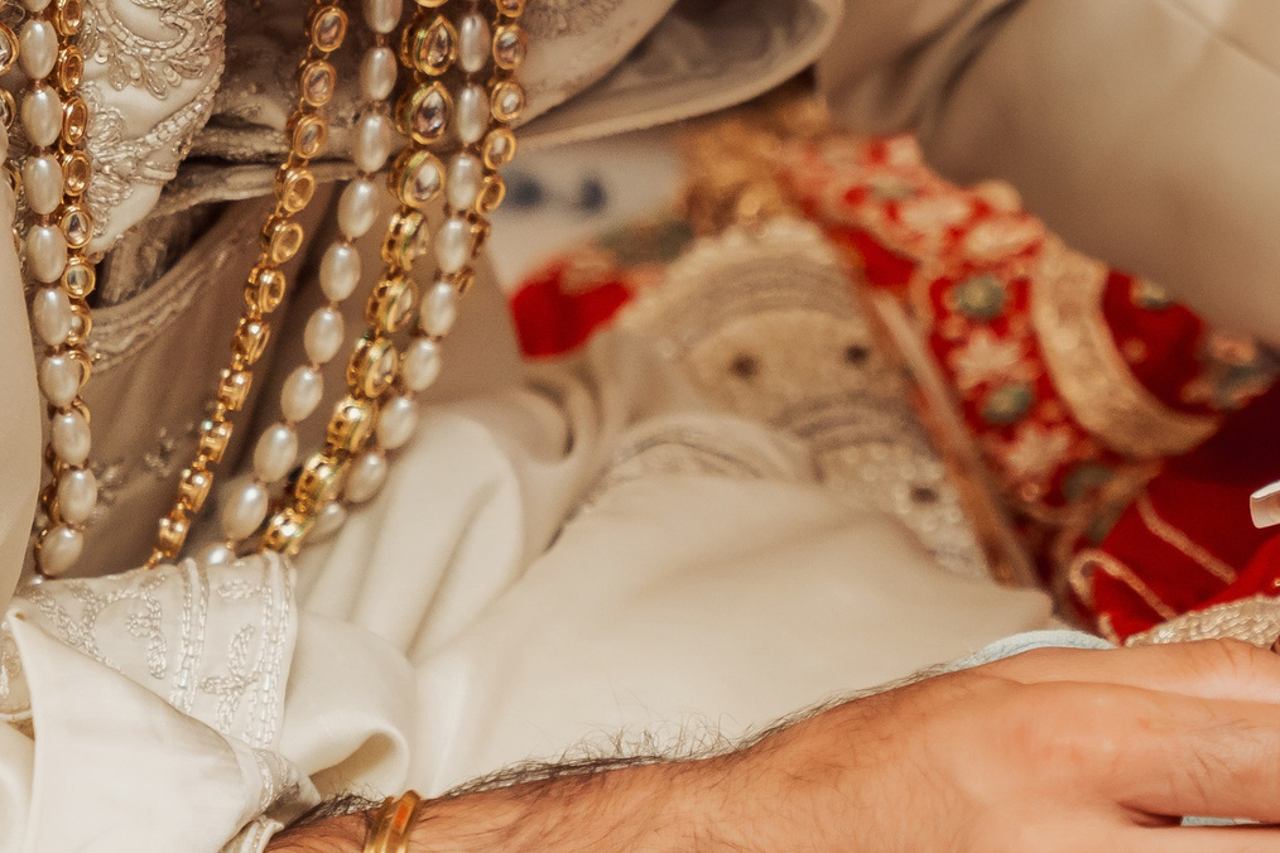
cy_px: 465
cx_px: 1402
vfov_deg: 5.2
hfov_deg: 7.7
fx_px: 9421
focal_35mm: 265
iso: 640
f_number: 2.8
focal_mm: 70
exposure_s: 1/200
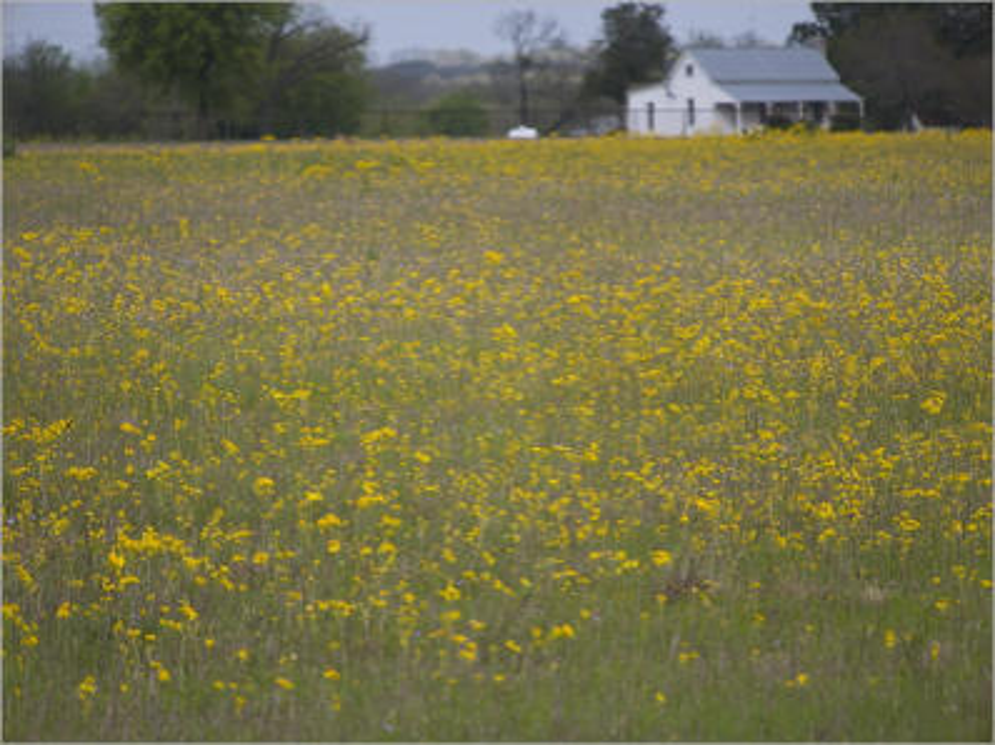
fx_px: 10054
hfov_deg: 5.7
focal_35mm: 350
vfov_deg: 4.2
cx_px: 498
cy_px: 372
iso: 200
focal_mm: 175
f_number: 5.6
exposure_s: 1/800
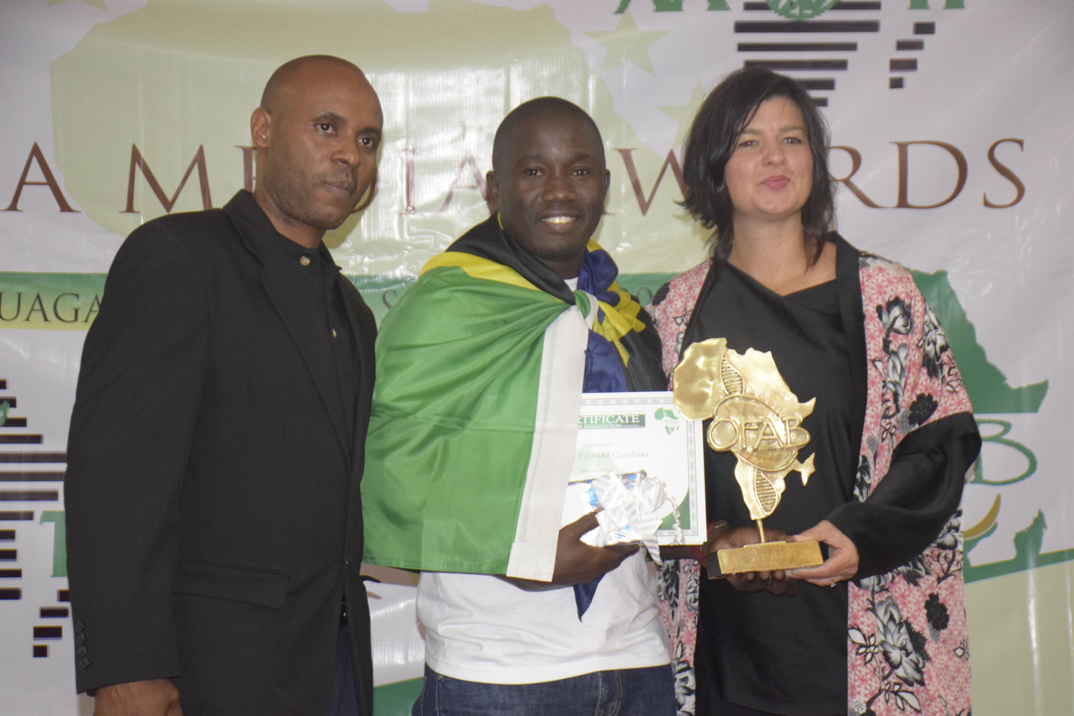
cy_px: 358
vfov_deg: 18.2
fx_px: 2237
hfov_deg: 27.0
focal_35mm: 75
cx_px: 537
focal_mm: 50
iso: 3200
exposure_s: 1/60
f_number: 4.8
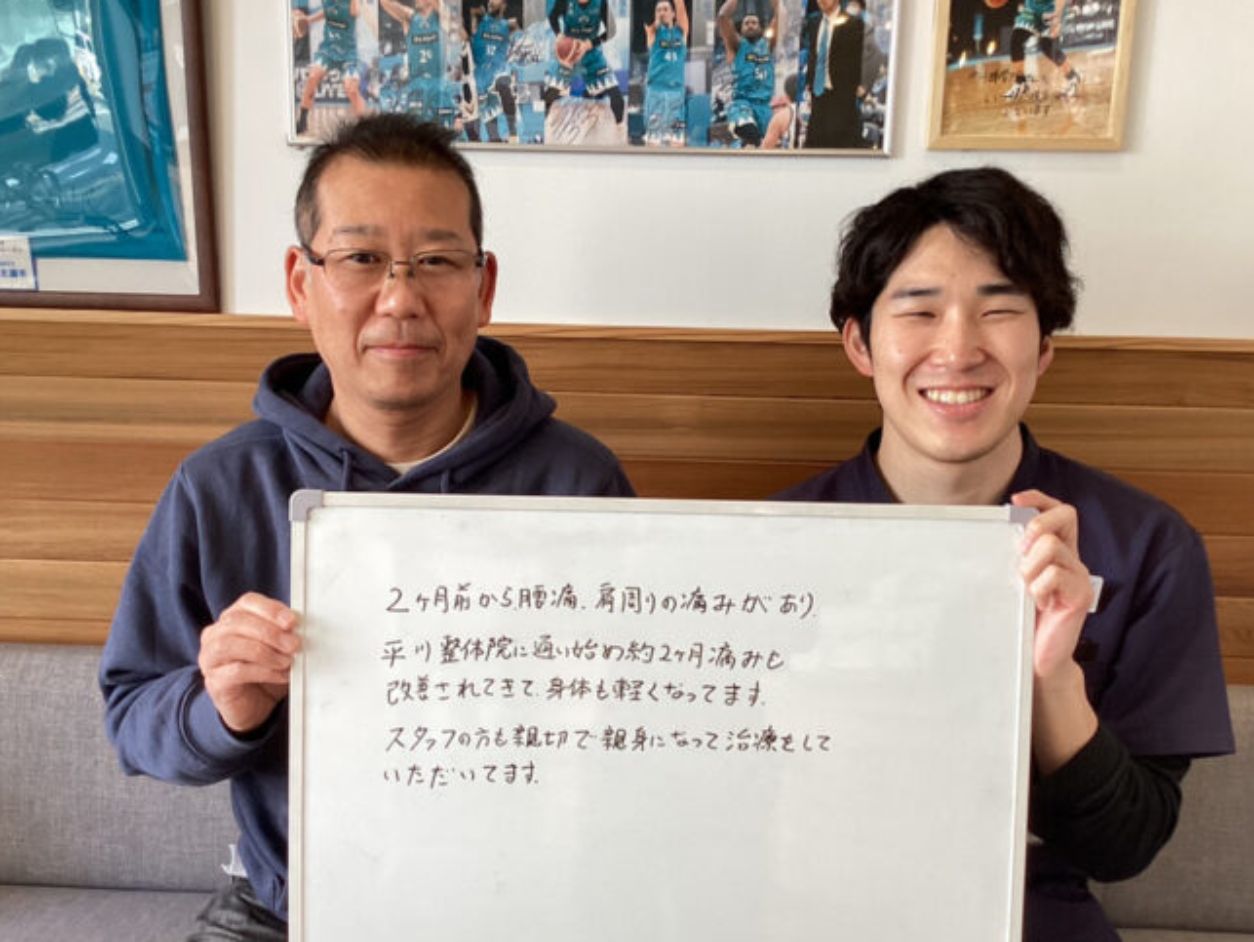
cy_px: 552
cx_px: 618
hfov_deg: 50.1
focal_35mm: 37
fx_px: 1341
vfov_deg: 38.6
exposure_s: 1/60
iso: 64
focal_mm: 3.3
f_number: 2.4
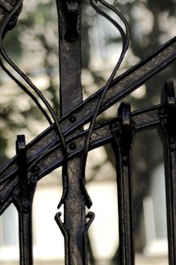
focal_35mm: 347
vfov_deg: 5.8
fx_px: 2547
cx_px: -101
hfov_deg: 3.9
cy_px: -245
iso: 200
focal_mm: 70
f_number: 3.2
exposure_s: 1/125
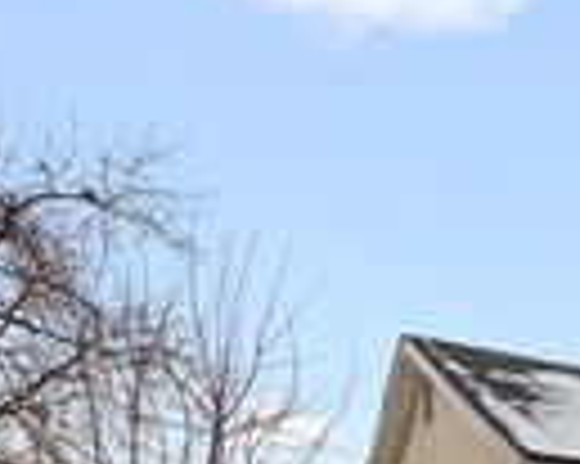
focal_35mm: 109
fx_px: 1870
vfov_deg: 13.6
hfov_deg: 15.0
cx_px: 1093
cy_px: 619
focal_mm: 30
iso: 320
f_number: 9
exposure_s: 1/60
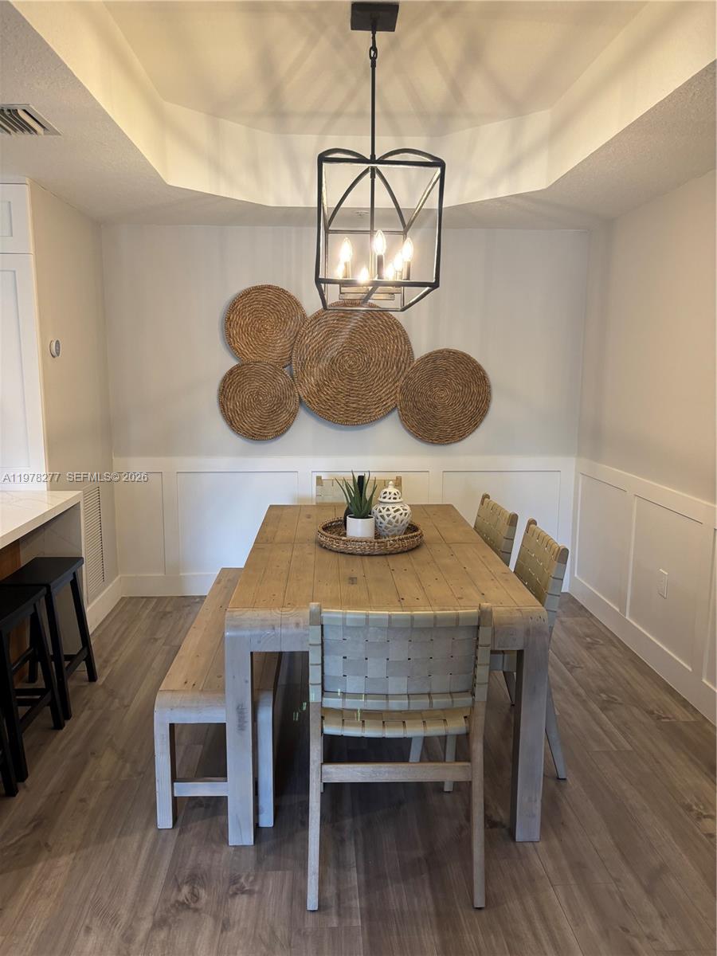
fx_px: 718
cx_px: 358
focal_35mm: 26
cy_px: 478
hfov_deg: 53.1
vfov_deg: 67.3
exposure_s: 1/60
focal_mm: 5.96
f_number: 1.6
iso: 125
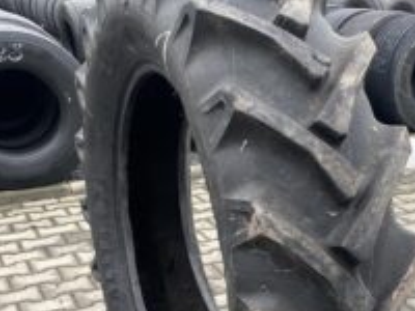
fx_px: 671
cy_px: 233
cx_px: 305
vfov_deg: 25.8
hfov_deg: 33.7
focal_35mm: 56
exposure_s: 1/121
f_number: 1.8
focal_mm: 4.25
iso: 40
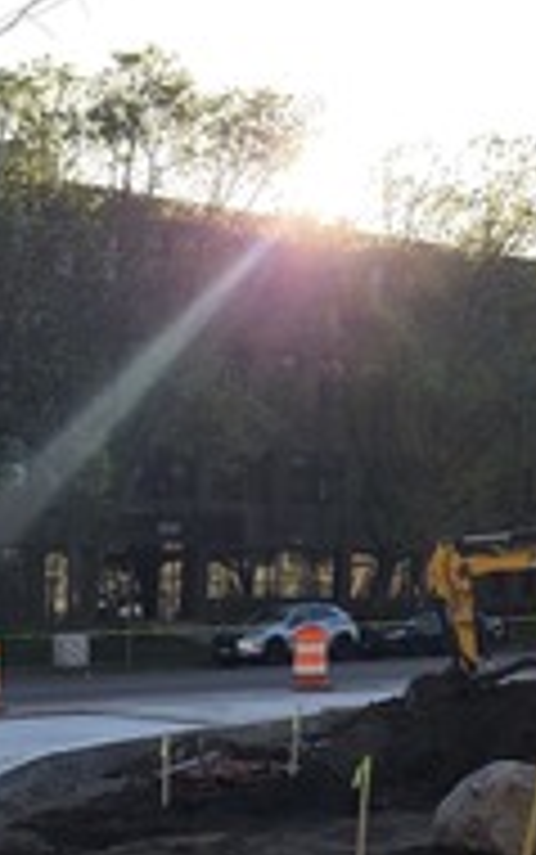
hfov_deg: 16.7
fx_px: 1704
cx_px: -198
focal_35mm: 73
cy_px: 925
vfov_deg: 26.2
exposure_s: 1/859
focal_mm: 5.4
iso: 25
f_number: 1.8
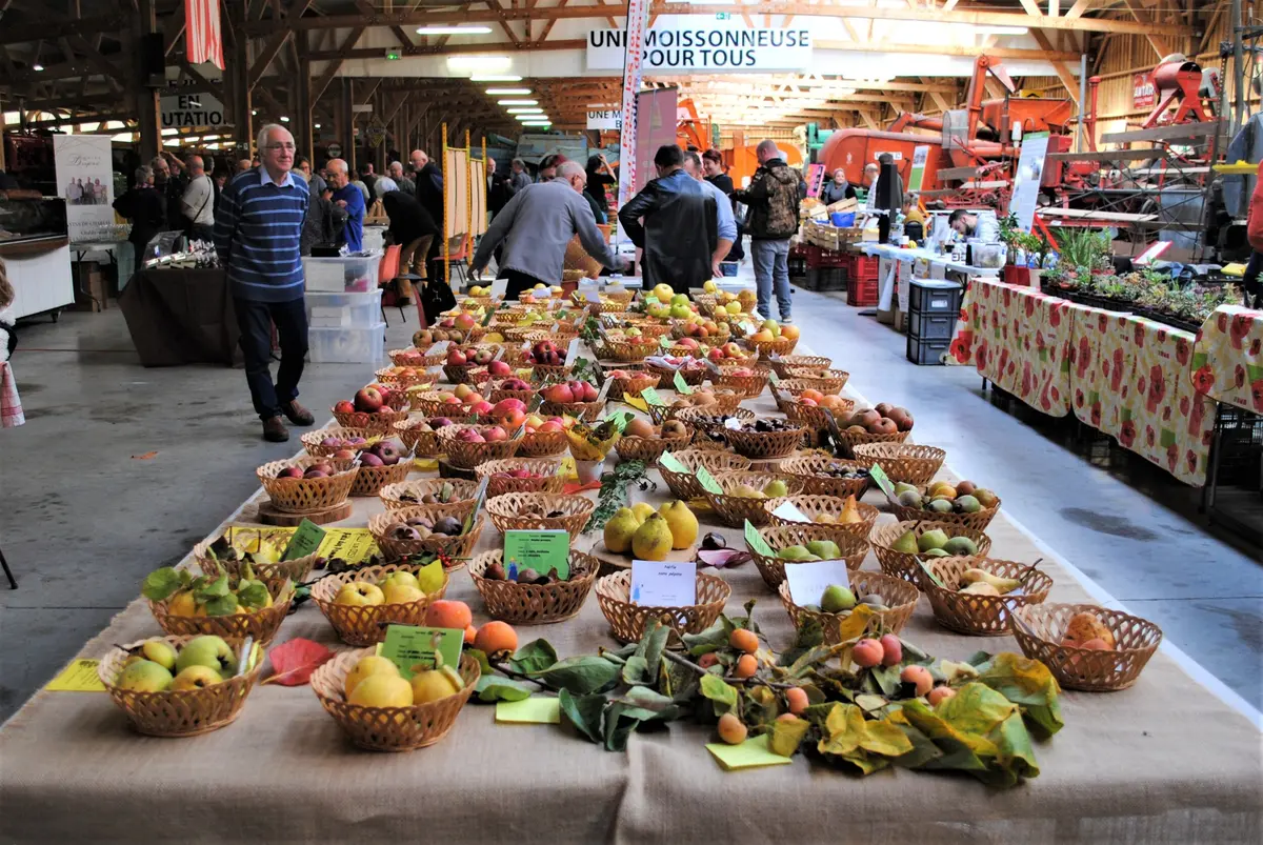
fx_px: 1159
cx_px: 632
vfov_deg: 40.1
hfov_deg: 57.2
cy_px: 422
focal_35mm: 33
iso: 200
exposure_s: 1/30
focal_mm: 22
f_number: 3.8
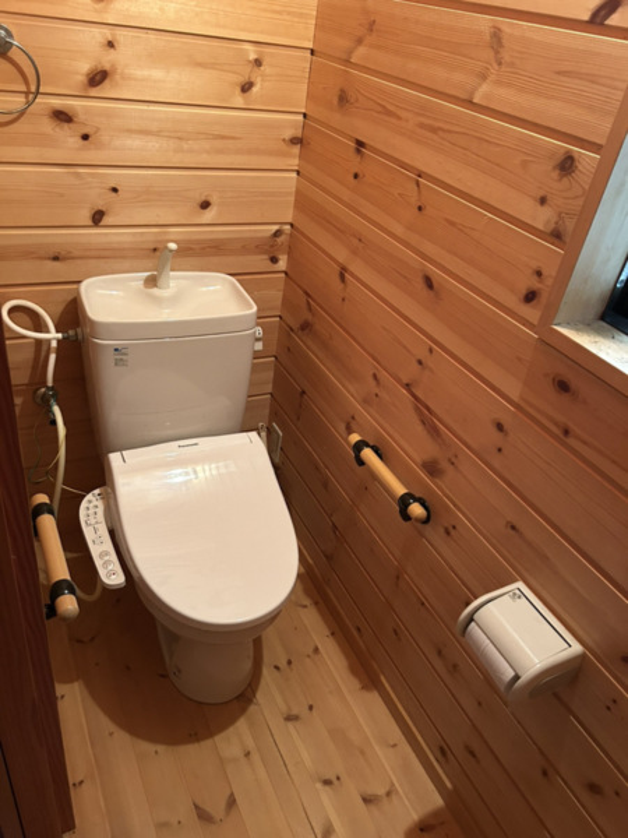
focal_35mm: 26
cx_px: 314
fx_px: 629
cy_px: 419
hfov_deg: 53.1
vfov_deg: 67.3
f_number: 1.5
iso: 500
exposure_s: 1/60
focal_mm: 5.7
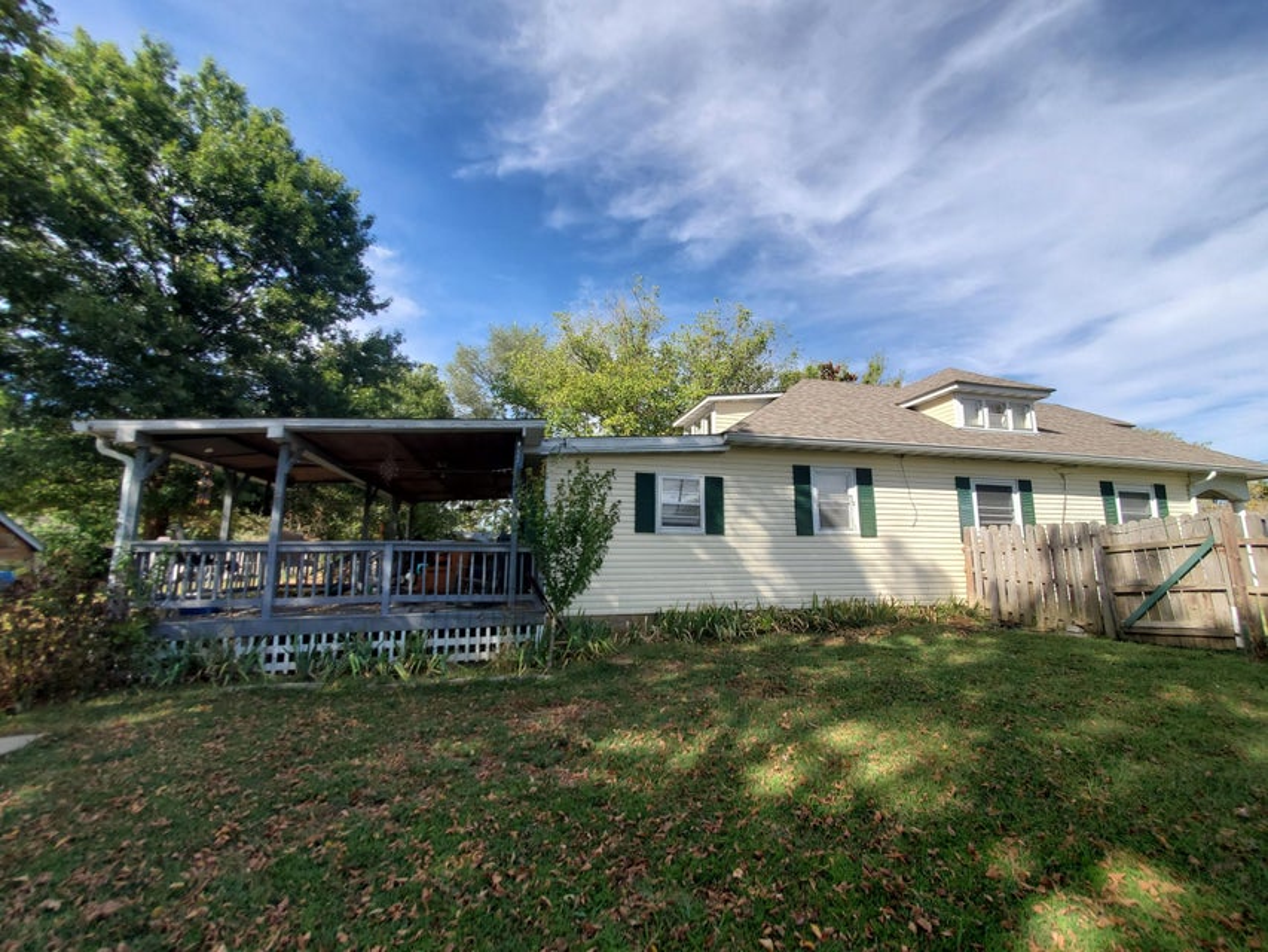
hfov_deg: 106.2
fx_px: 476
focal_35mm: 13
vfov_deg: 89.9
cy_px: 476
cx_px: 634
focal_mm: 1.8
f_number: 2.2
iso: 50
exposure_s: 1/788
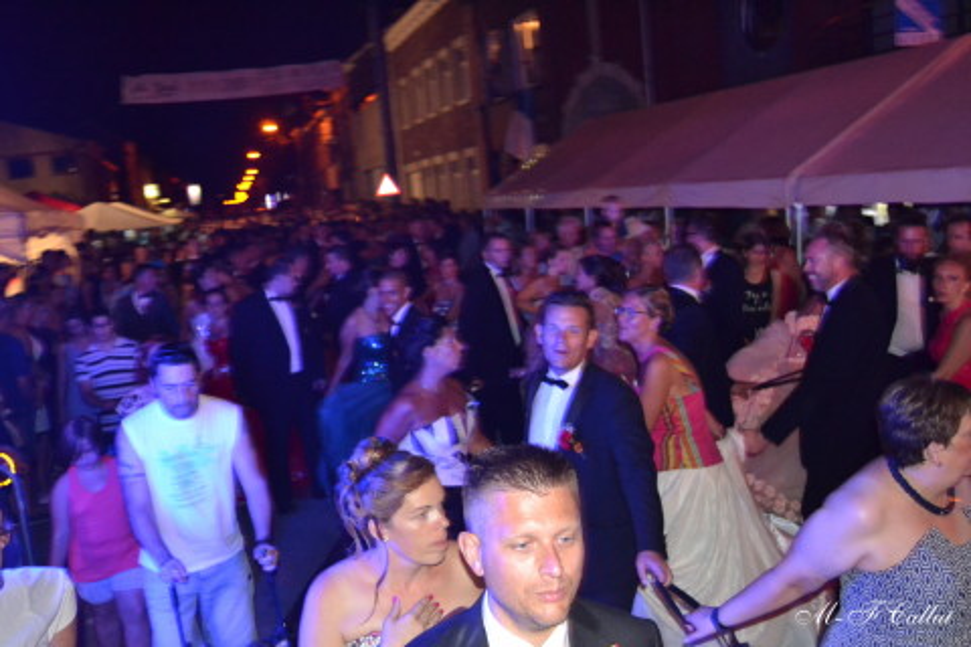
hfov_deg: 55.1
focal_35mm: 34
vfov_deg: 38.4
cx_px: 486
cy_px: 324
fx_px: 930
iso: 3200
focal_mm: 23
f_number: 3.8
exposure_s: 1/60
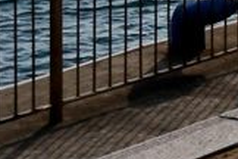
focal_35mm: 208
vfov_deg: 6.1
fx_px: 1375
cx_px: 746
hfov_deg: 8.2
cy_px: -324
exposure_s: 1/8000
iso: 1400
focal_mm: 22
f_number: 9
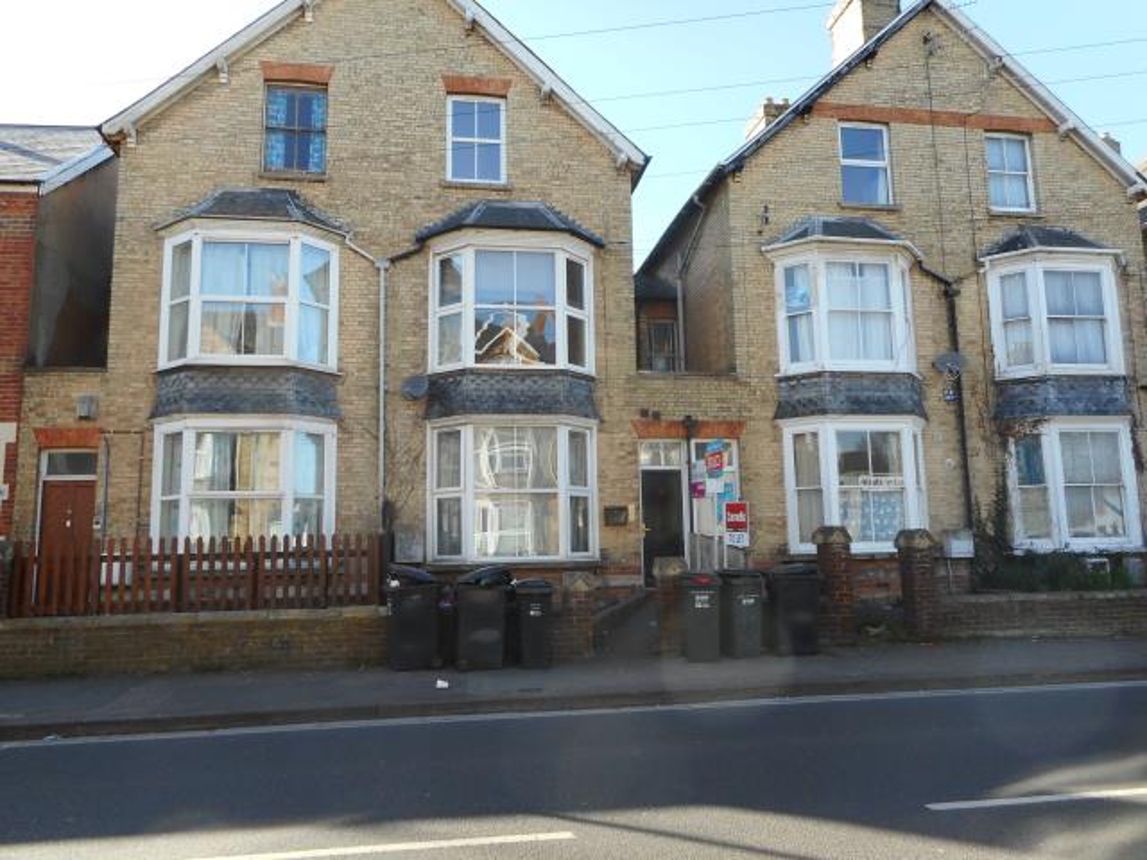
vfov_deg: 54.9
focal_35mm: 25
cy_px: 430
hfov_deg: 69.4
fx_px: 828
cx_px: 574
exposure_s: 1/200
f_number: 3.7
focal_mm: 4.5
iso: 80
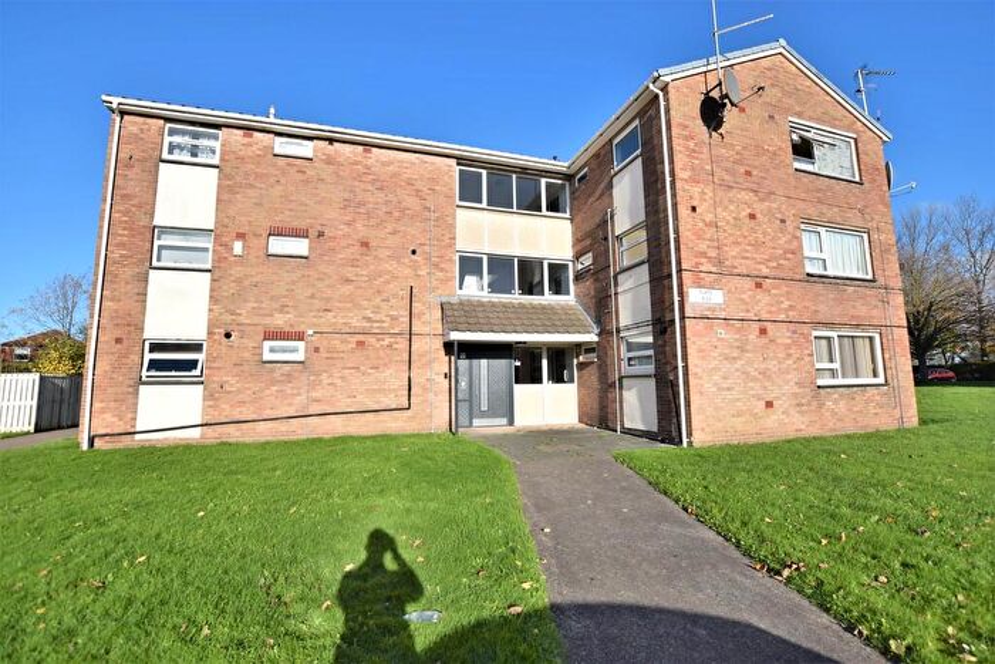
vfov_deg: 77.4
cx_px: 498
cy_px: 332
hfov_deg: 100.4
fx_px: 415
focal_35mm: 15
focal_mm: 10
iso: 100
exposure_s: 1/640
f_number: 5
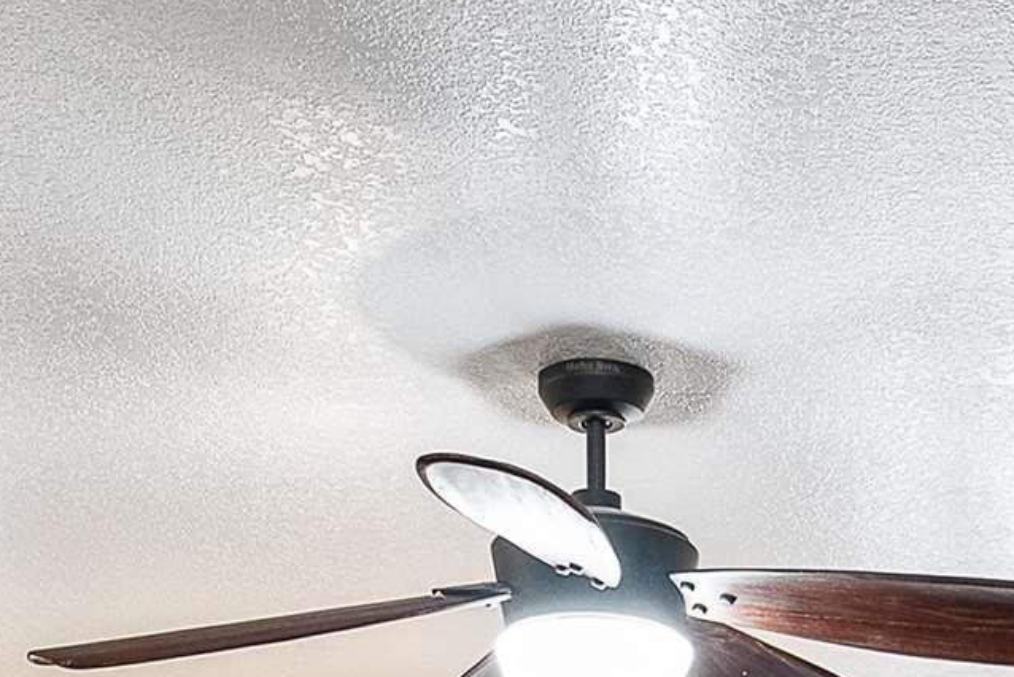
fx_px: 2170
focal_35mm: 77
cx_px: 853
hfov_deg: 25.7
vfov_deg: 15.6
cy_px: 1151
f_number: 5.6
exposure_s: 1/8
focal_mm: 16
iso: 1000
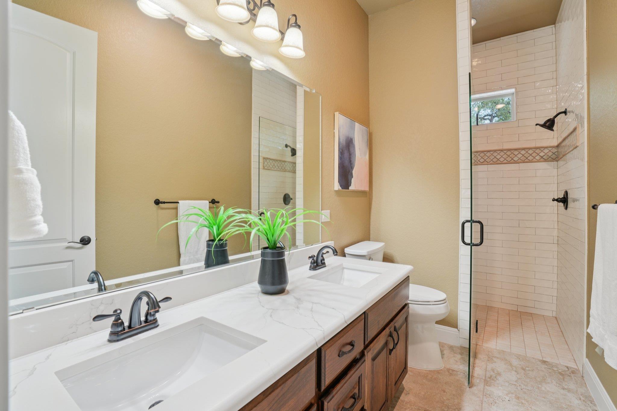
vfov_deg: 73.7
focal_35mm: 16
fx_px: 274
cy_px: 206
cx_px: 308
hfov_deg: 96.7
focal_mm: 16
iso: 400
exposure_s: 1/10
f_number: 8
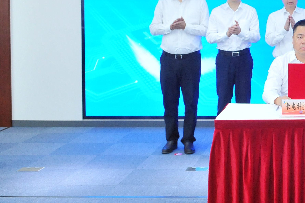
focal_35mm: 72
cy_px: 31
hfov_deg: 25.4
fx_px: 609
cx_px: 361
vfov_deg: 18.6
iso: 800
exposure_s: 1/125
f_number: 4
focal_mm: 20
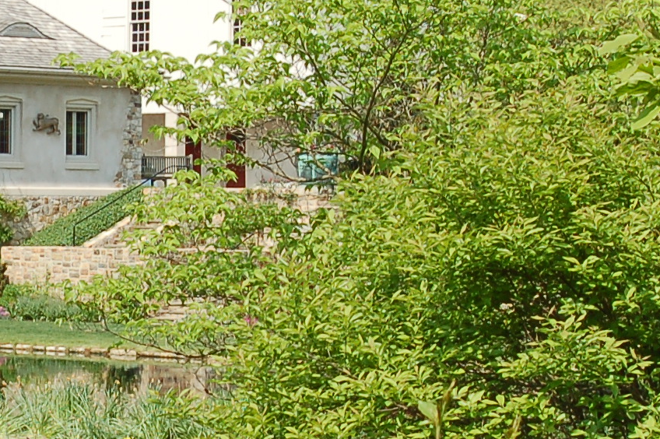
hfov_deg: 13.6
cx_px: -26
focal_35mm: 149
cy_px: 248
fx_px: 2729
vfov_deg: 9.2
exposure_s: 1/250
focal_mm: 28
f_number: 10
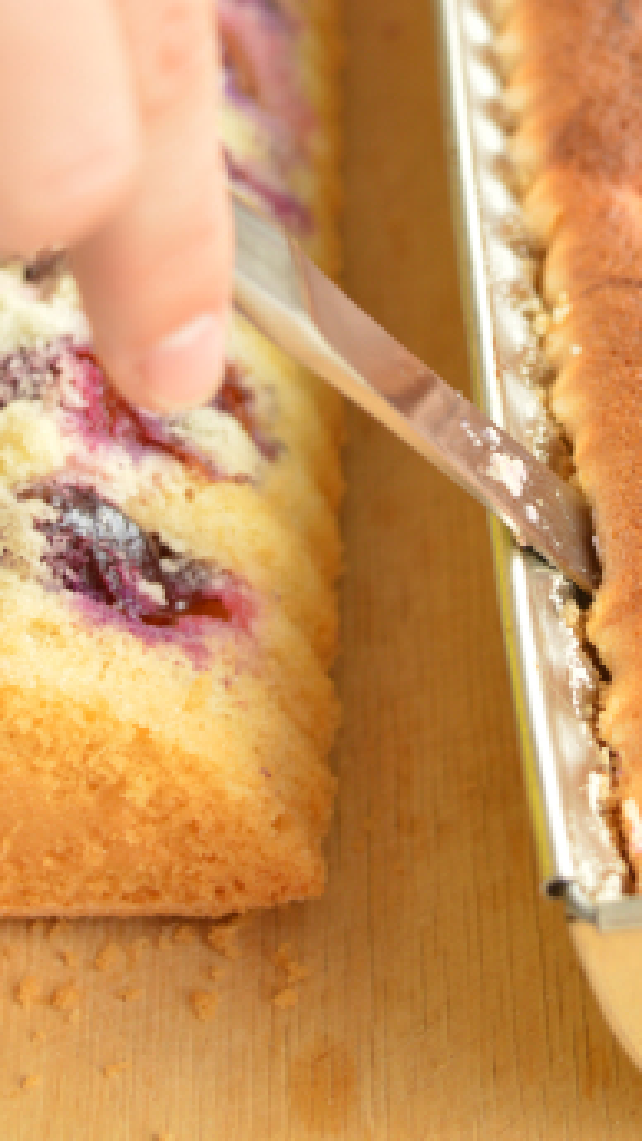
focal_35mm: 86
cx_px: 533
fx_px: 2603
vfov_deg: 24.6
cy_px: 410
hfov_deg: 14.0
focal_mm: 34
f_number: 4.5
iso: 200
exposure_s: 1/40
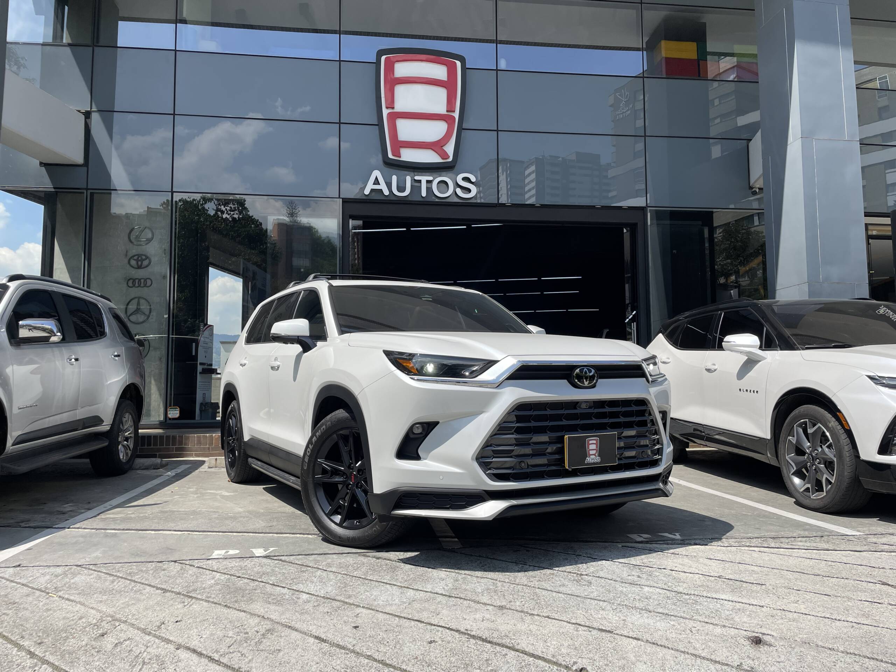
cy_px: 336
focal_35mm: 26
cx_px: 448
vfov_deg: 53.1
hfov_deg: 67.3
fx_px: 673
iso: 32
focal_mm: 4.2
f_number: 1.6
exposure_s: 1/2959
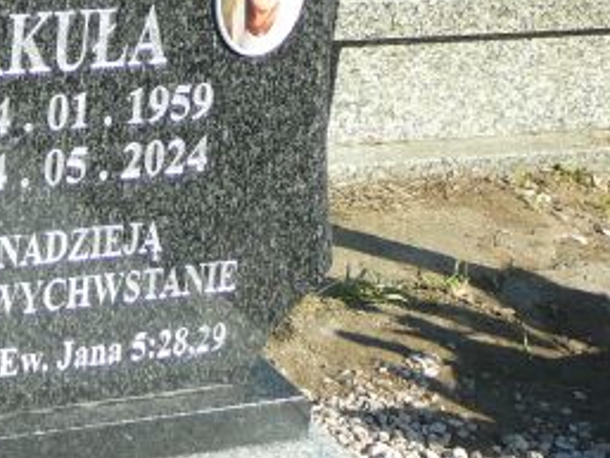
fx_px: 2415
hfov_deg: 14.1
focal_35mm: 137
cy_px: -109
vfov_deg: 10.6
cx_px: -74
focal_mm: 8.2
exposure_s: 1/400
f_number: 3.5
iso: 80
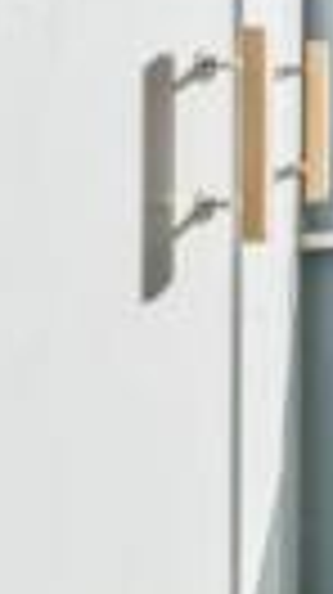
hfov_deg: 8.1
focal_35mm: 83
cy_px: 124
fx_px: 1306
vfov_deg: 25.2
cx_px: 1341
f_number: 11
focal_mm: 16
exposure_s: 1/100
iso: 640
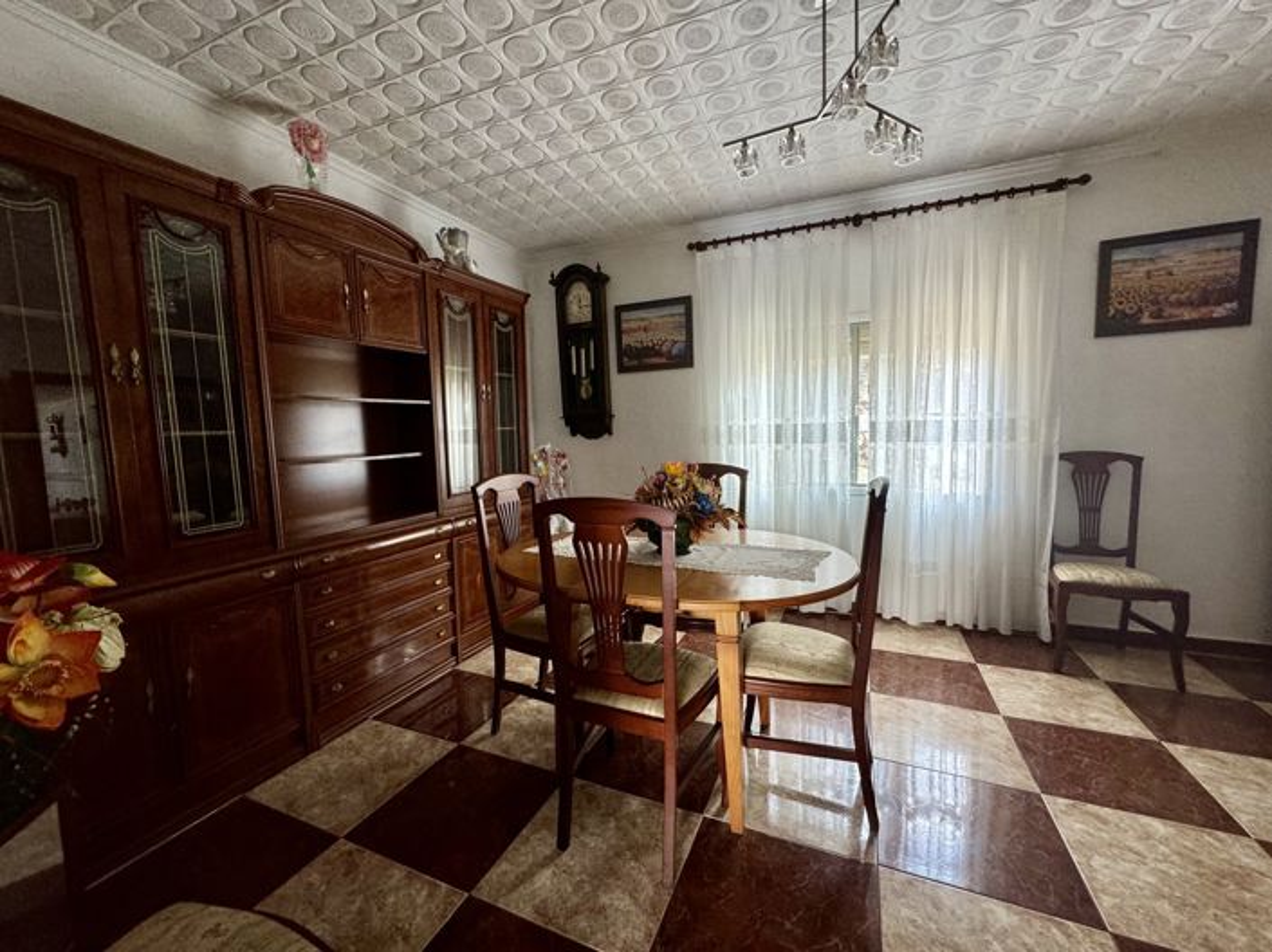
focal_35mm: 14
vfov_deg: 85.6
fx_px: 514
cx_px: 636
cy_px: 476
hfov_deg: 102.1
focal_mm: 2.22
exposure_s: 1/99
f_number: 2.2
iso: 250
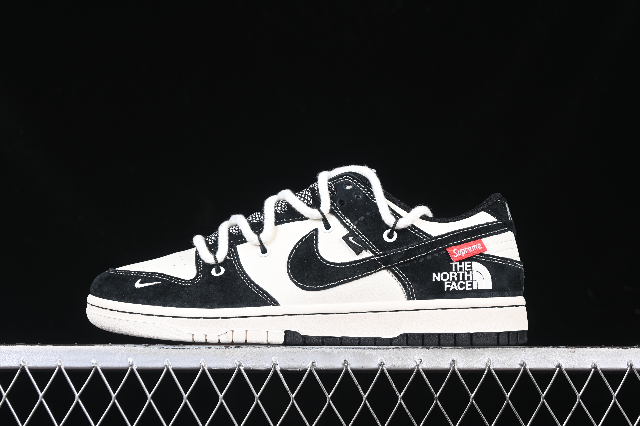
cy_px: 213
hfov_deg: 27.0
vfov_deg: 18.2
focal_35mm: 75
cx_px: 320
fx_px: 1333
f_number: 6.3
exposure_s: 1/60
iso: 160
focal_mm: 50
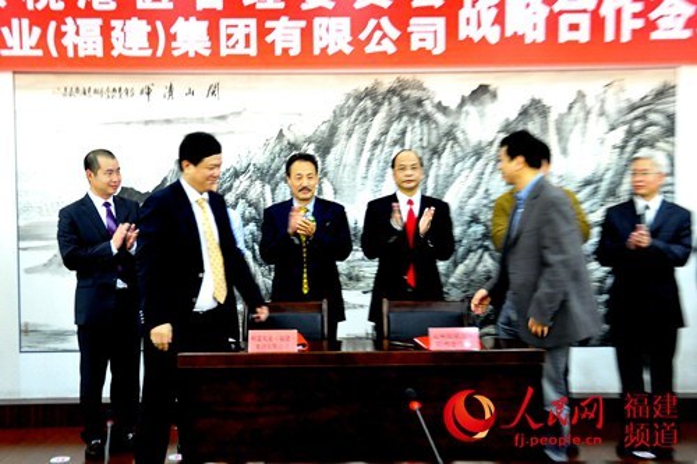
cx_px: 348
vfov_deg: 29.8
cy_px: 232
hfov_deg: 43.6
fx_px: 871
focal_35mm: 45
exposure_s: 1/30
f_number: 4.2
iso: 2500
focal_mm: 30
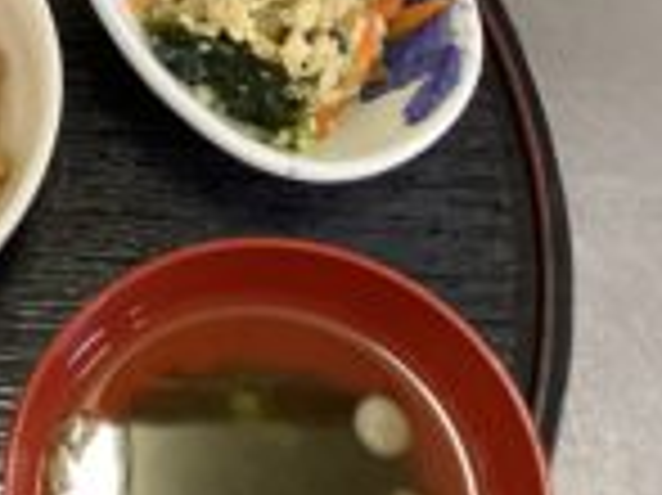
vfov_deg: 18.6
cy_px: 214
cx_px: -65
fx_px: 1510
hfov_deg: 23.2
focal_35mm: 79
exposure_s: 1/40
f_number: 2.4
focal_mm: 3.3
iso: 320
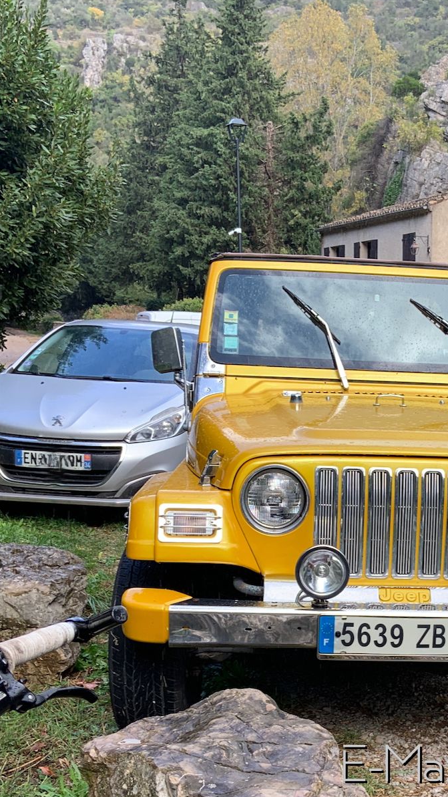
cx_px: 405
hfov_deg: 29.8
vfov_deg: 52.8
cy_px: 398
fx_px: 803
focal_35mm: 38
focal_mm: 4.25
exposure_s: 1/274
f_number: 1.8
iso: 25
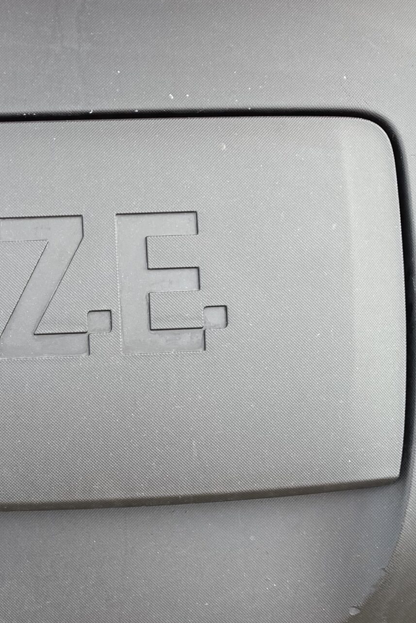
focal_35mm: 58
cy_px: 385
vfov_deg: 34.3
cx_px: 62
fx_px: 1005
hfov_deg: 22.9
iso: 25
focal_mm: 3.99
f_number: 1.8
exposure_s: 1/121
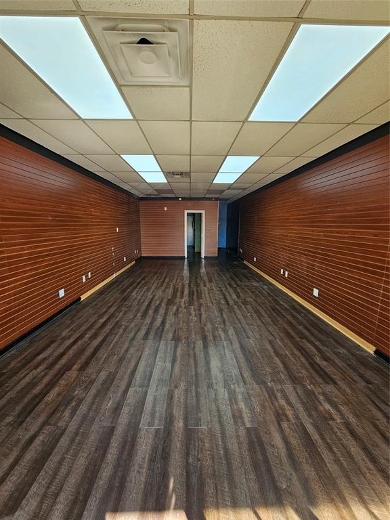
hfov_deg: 89.9
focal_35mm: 13
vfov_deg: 106.2
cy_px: 260
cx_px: 195
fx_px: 195
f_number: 2.2
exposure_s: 1/134
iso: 50
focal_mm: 2.2
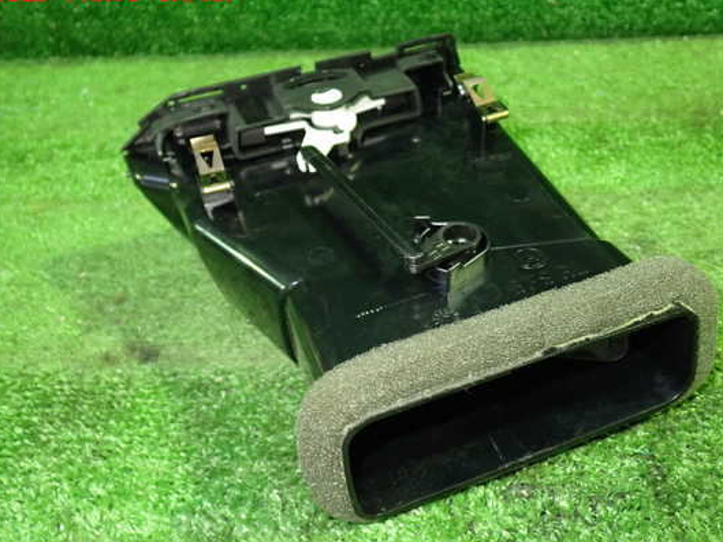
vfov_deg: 41.8
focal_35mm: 34
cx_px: 394
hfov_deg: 53.9
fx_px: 710
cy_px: 283
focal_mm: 5.4
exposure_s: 1/25
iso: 800
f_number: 2.3
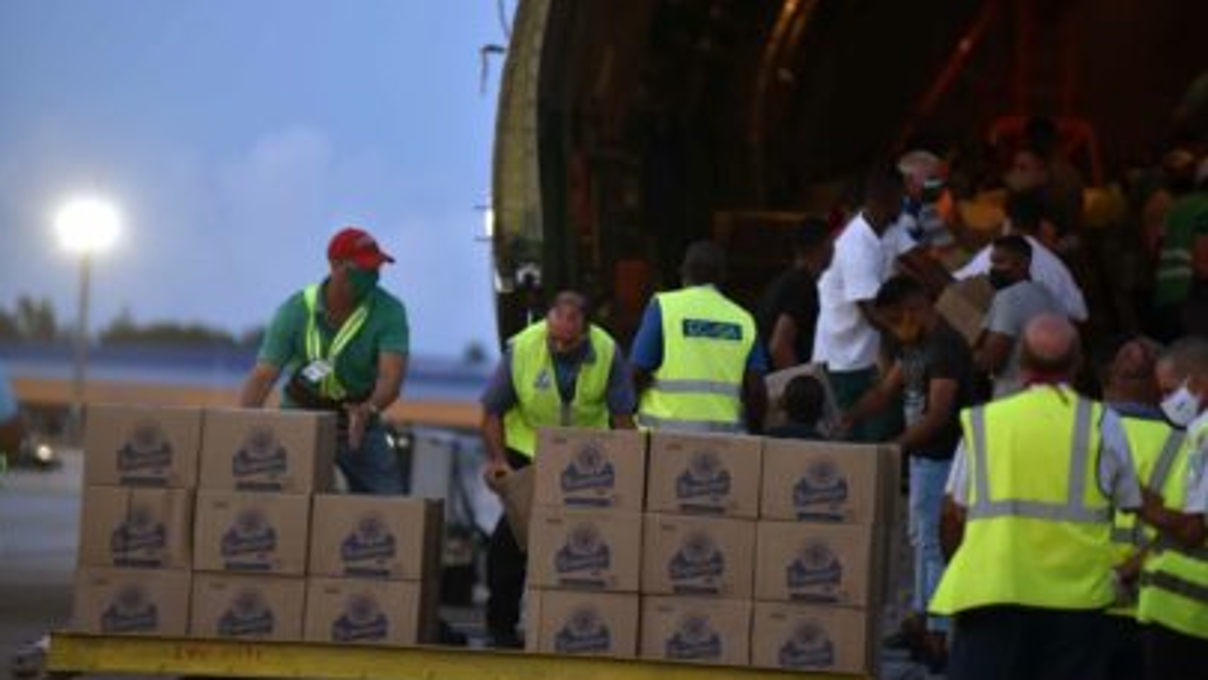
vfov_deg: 5.8
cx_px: 603
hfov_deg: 10.2
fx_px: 6760
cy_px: 307
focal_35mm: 211
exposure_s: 1/160
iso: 1600
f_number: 2.8
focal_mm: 200
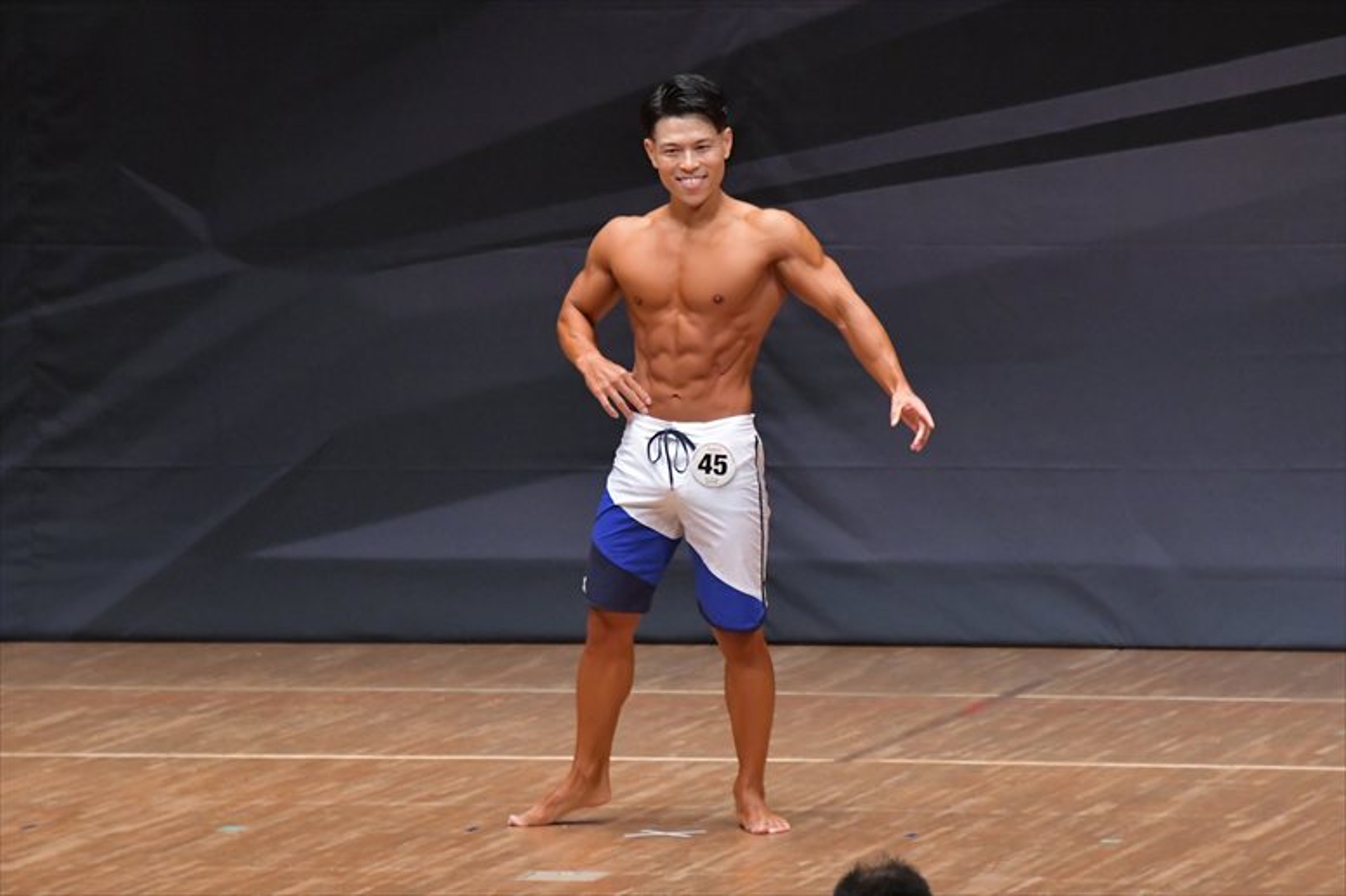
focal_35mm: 285
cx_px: 673
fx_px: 10651
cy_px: 448
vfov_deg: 4.8
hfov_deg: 7.2
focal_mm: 190
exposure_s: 1/400
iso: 6400
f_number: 5.6
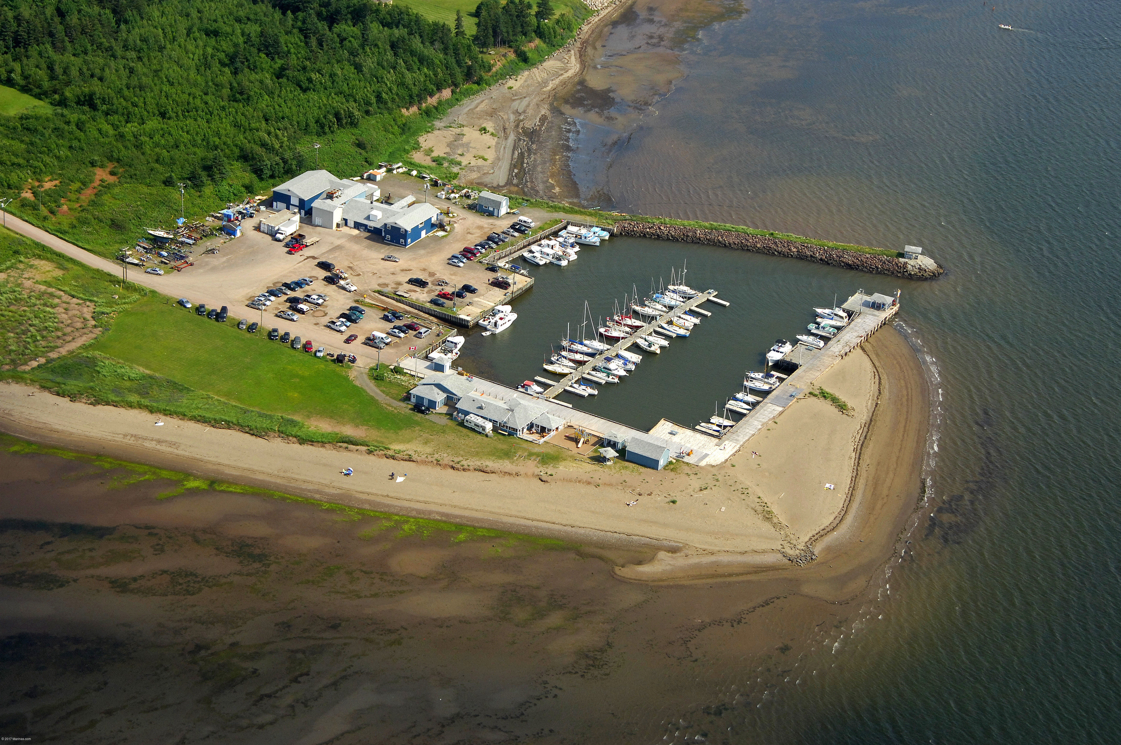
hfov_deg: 29.9
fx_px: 2099
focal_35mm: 68
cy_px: 372
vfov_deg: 20.1
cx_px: 560
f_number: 7.6
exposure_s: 1/1000
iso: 400
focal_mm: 45
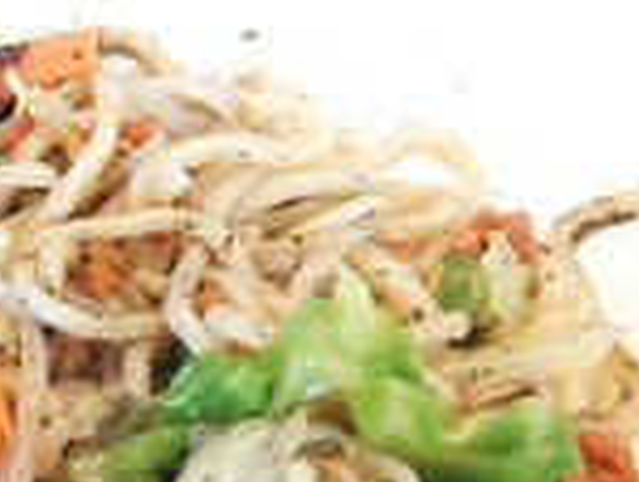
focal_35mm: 80
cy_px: 392
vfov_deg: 18.3
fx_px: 1479
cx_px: -102
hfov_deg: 22.7
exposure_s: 1/48
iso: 80
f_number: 1.94
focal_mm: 4.06
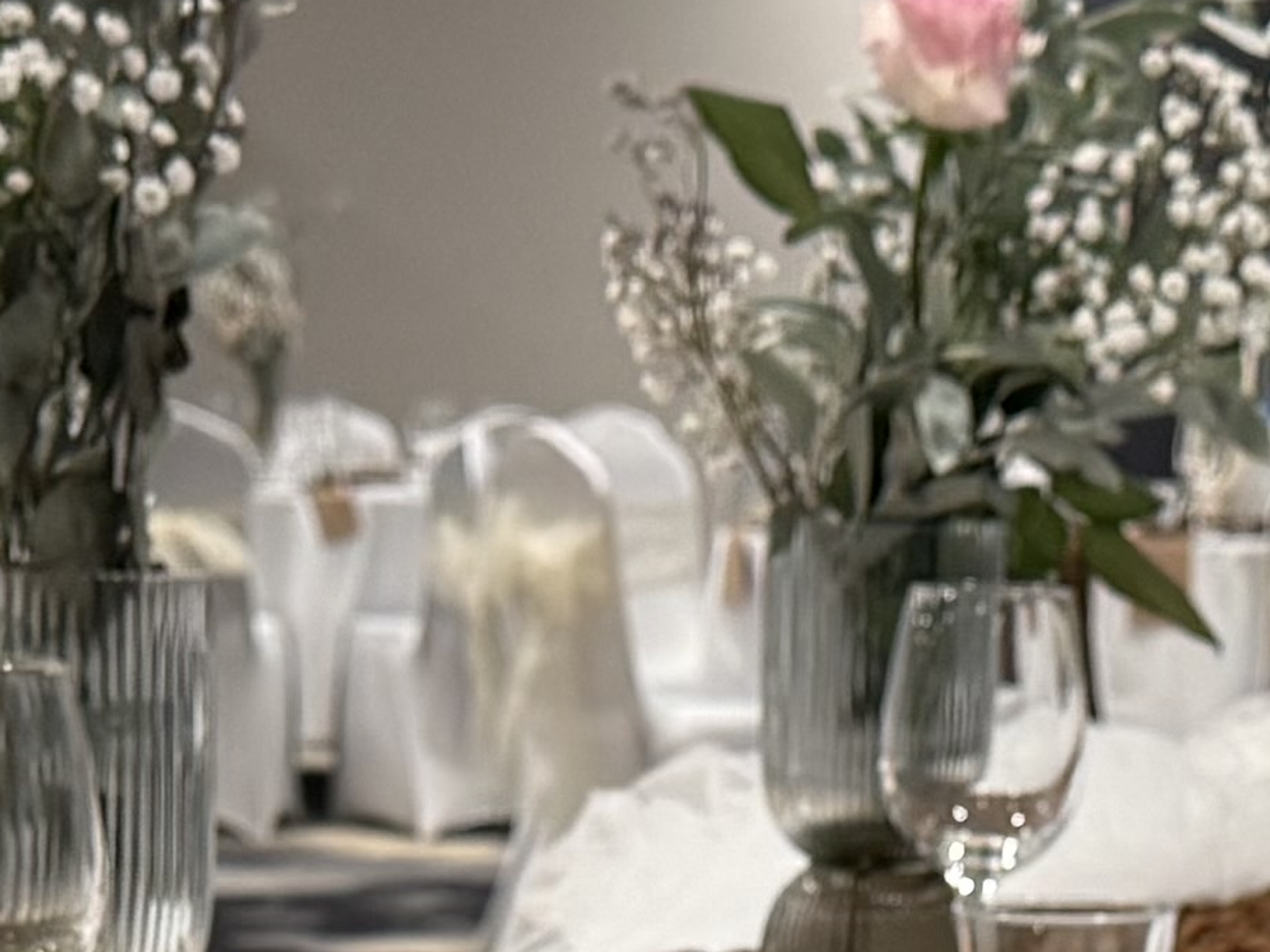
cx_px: 656
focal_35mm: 151
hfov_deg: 13.1
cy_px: 1991
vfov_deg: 9.2
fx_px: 5540
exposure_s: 1/50
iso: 160
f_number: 1.78
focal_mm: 6.76
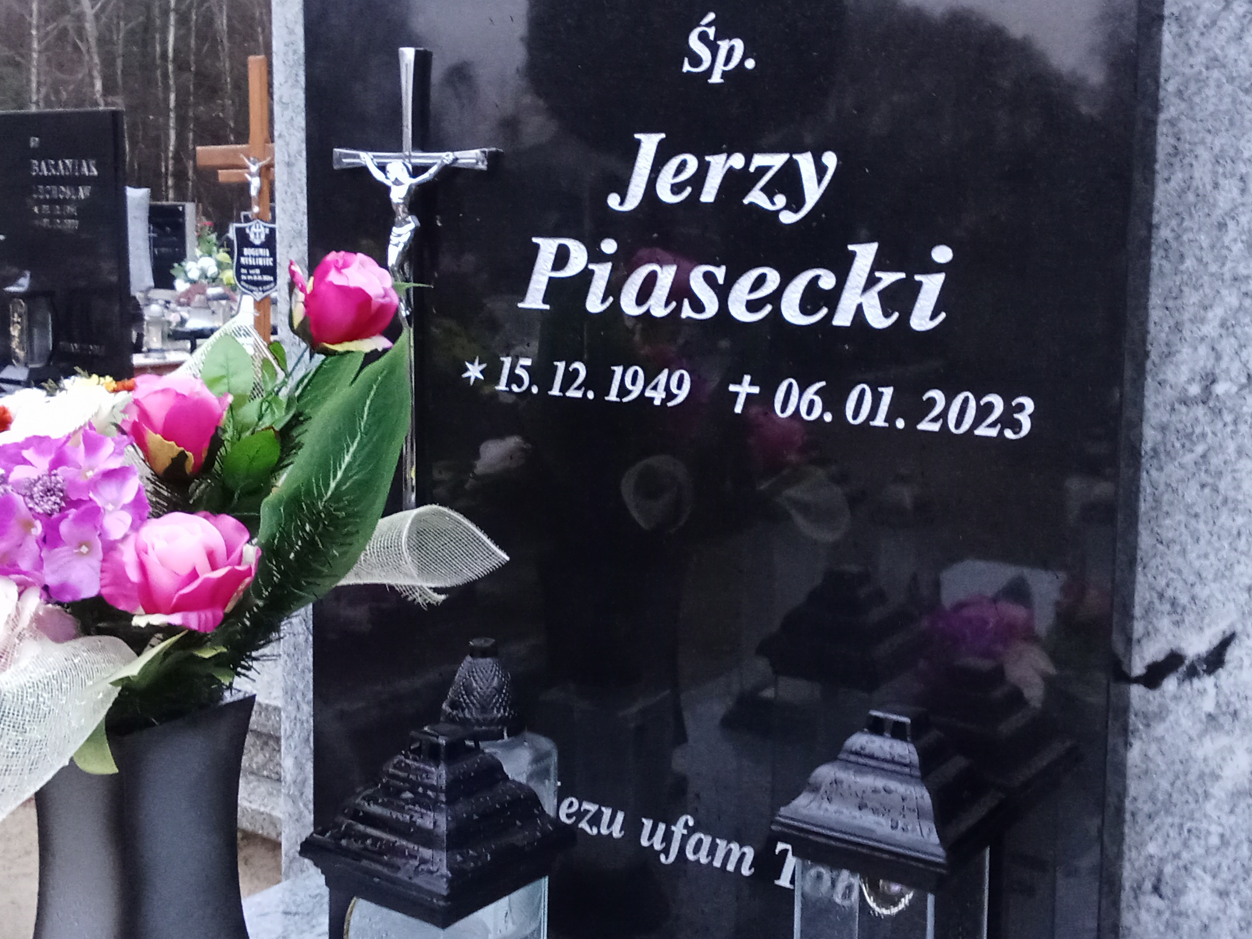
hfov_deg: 43.8
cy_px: 402
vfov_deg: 33.5
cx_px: 639
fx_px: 1555
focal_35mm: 43
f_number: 2
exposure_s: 1/33.3
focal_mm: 2.79
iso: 487
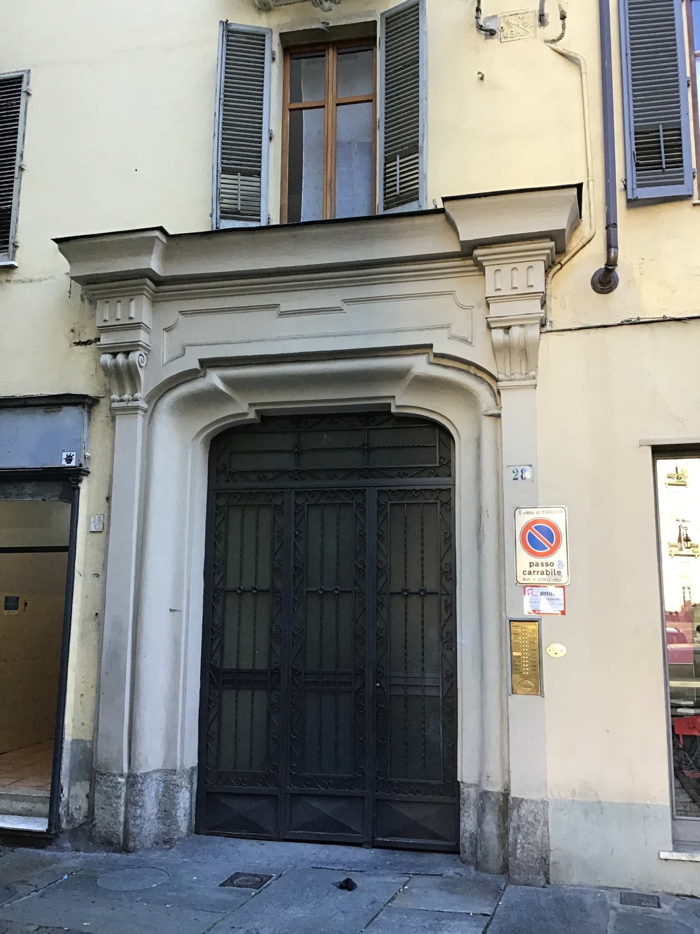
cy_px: 467
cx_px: 350
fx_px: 836
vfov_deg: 58.4
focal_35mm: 31
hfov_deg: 45.4
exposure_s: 1/33
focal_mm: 3.3
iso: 40
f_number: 2.4
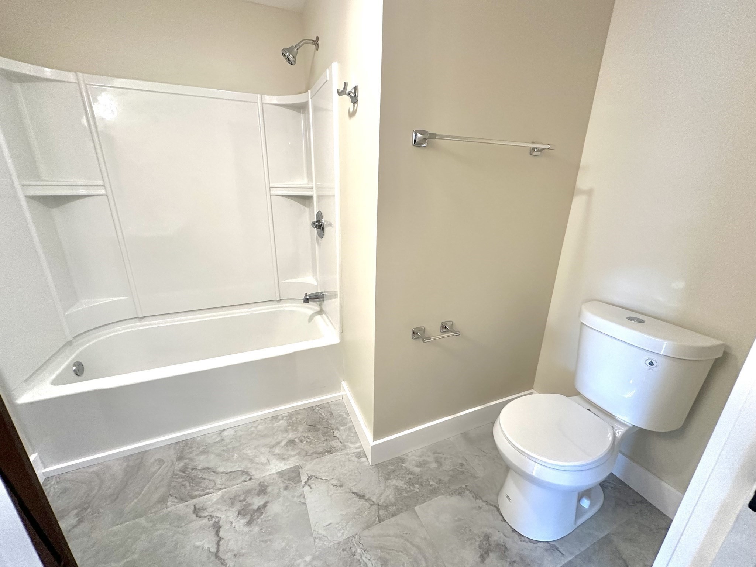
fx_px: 306
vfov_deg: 85.7
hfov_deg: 102.1
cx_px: 378
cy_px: 284
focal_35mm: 14
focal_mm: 2.22
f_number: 2.2
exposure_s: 1/120
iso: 250
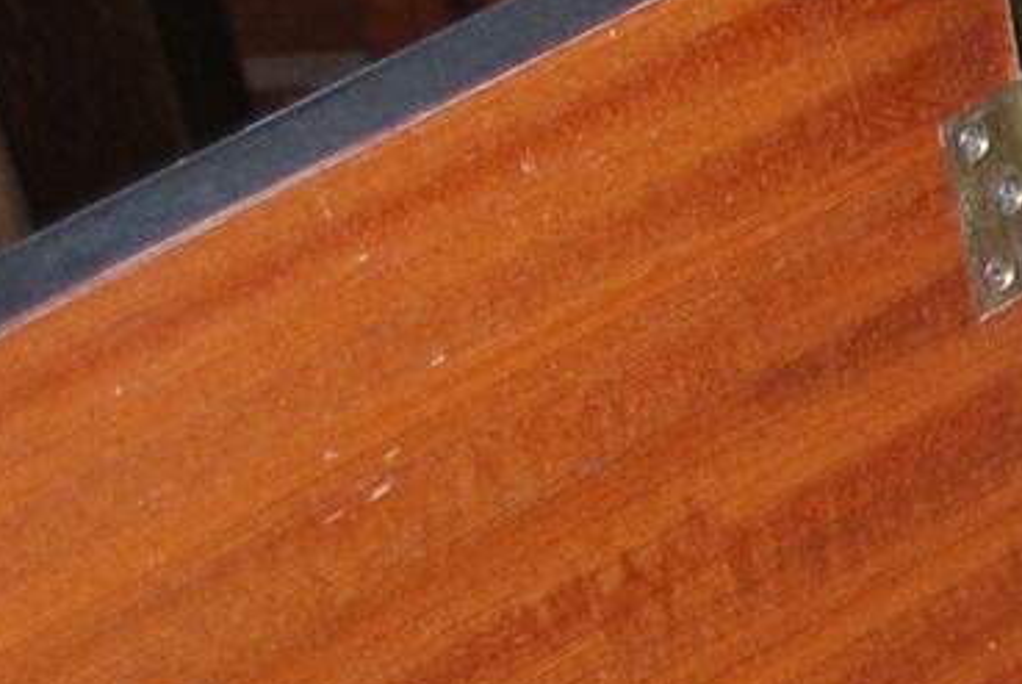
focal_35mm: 173
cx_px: 2310
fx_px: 4917
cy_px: 1542
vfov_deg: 7.5
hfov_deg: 10.5
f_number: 4
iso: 200
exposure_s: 1/60
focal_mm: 22
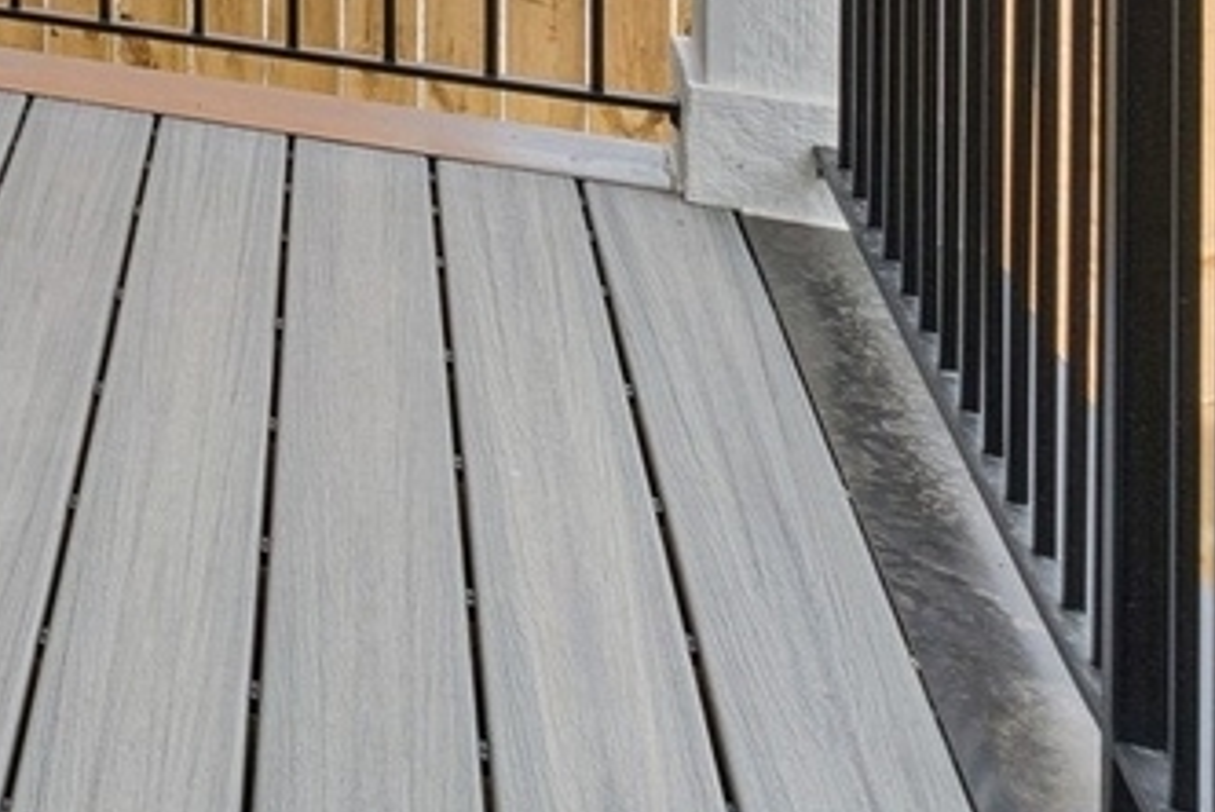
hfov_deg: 15.7
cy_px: -743
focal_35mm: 78
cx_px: -1585
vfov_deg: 14.8
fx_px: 2635
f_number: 8
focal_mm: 16
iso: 320
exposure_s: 1/250
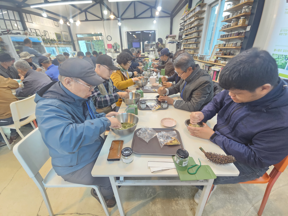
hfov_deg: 106.2
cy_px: 108
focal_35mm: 13
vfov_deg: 89.9
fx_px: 108
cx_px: 144
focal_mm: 2.2
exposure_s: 1/24
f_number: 2.2
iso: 640
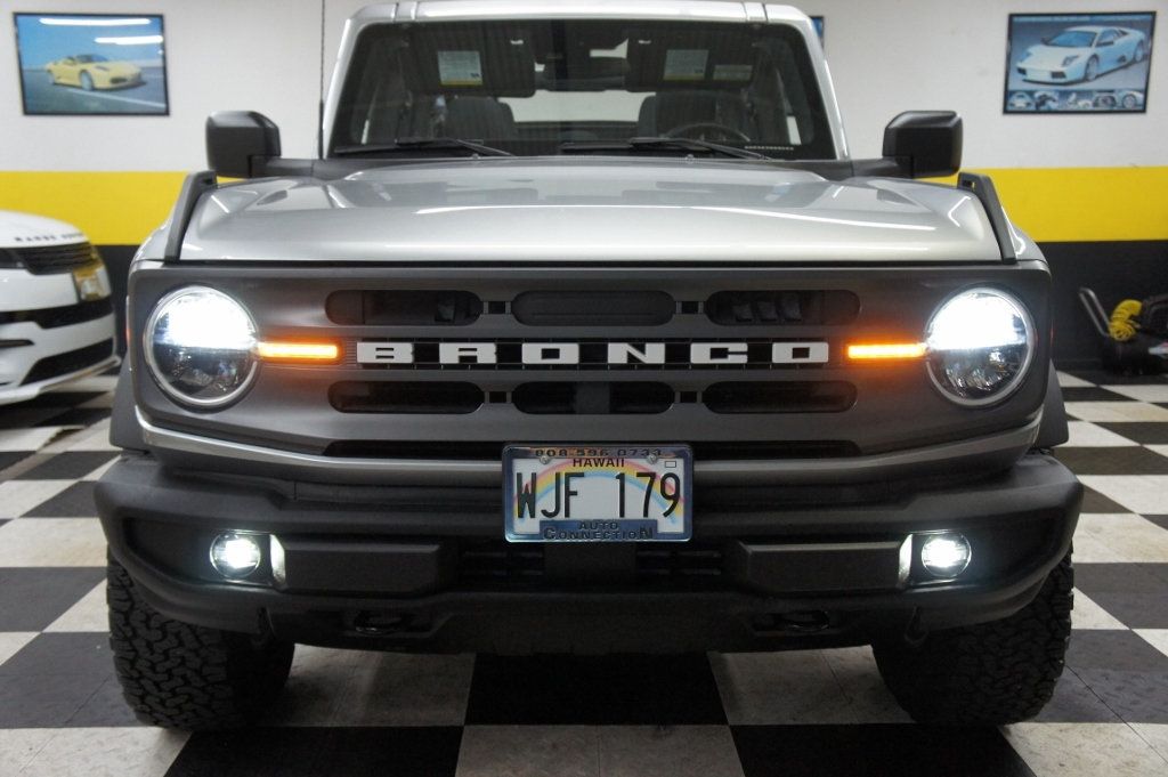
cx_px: 584
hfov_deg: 55.1
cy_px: 388
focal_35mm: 34
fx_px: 1118
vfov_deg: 38.3
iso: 1600
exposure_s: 1/160
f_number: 4
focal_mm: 23
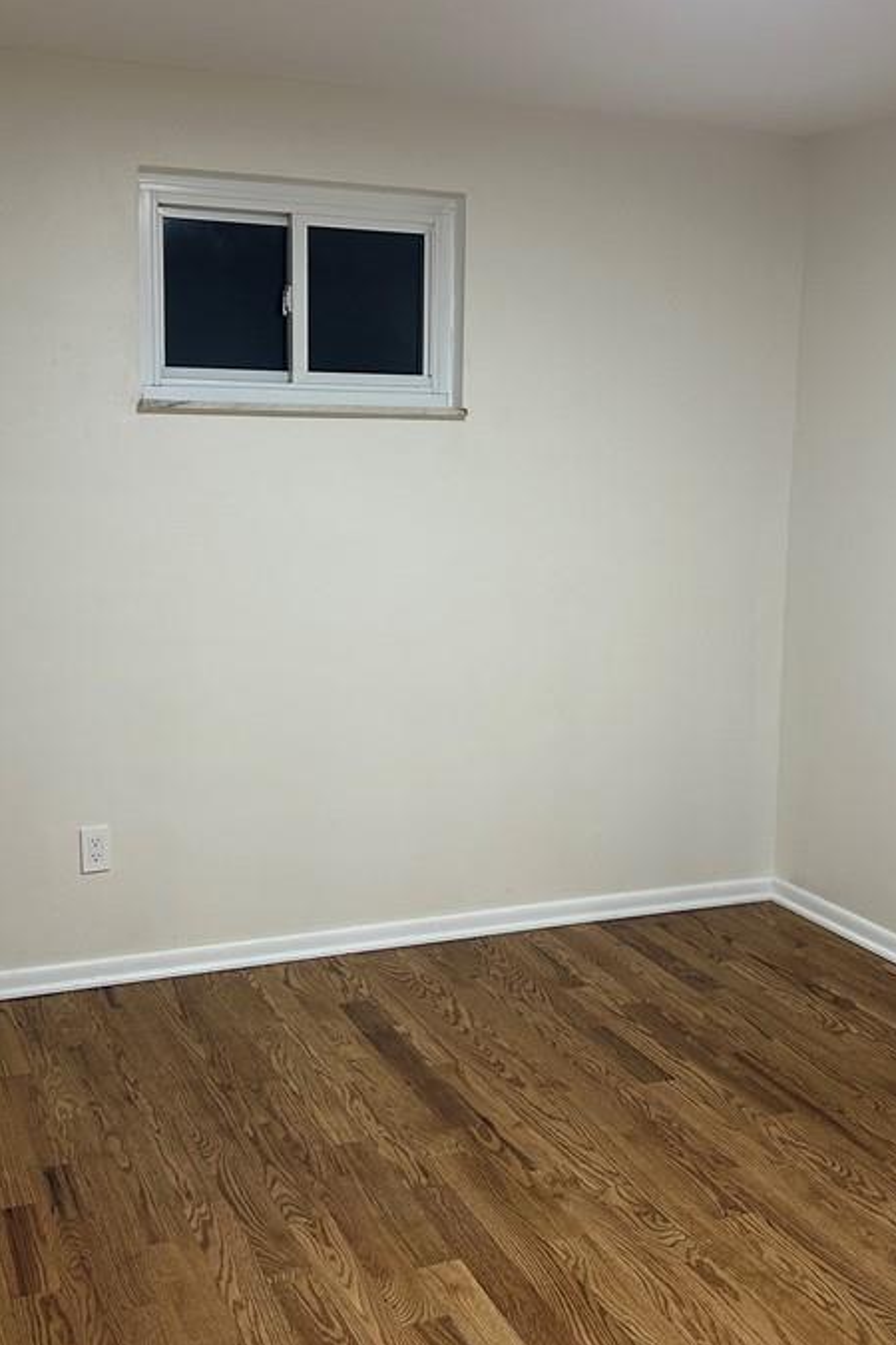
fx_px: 1531
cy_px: 630
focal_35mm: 41
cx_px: 474
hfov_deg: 32.6
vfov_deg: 47.4
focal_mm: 5.7
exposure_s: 1/60
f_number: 1.5
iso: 125
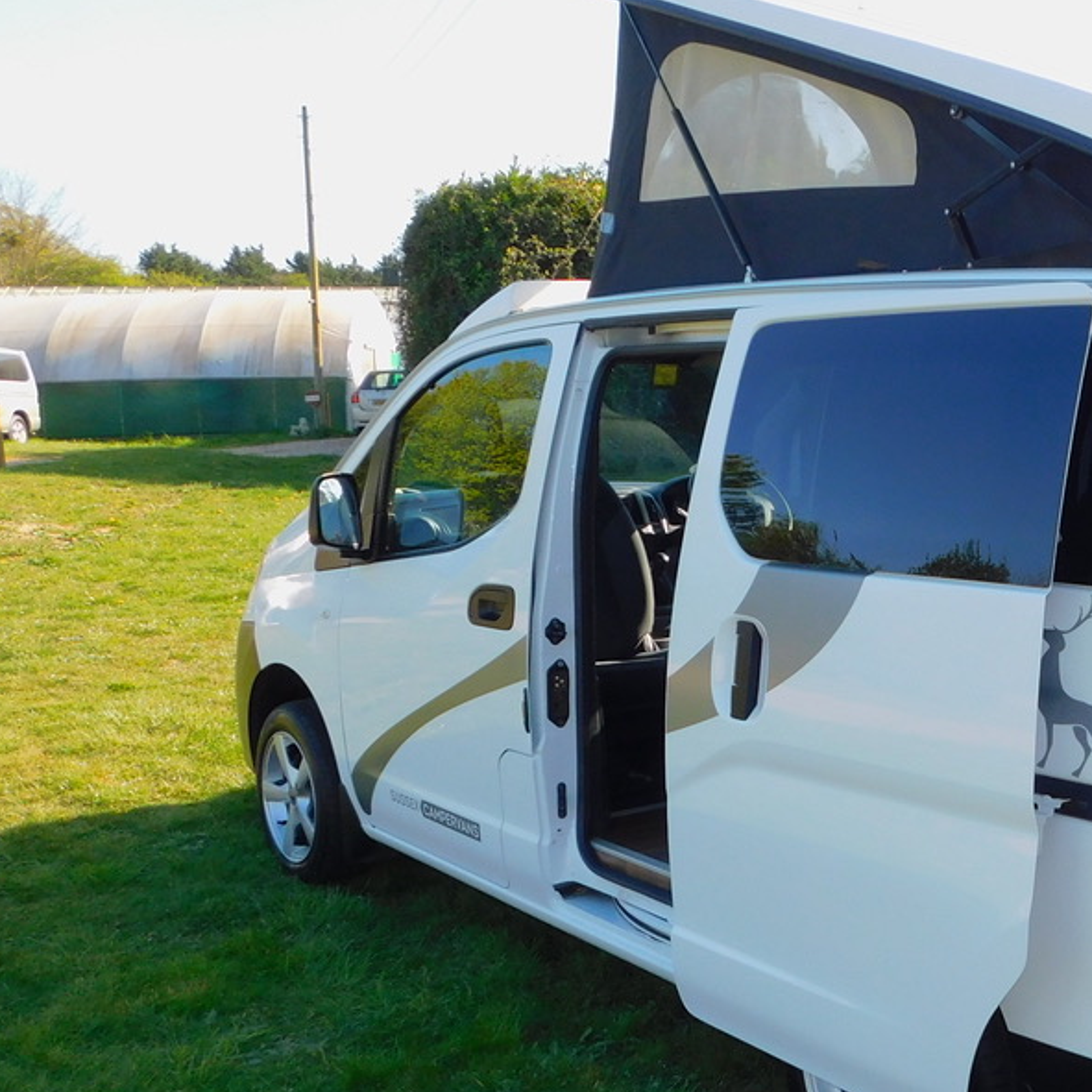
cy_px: 641
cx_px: 952
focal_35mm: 44
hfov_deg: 36.3
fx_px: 1570
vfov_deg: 38.2
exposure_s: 1/500
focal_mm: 4
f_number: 3
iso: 125
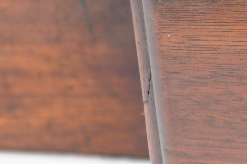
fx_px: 3668
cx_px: 505
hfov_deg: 3.8
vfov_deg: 2.6
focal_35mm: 535
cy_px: -104
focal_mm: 75
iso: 200
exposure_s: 1/250
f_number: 4
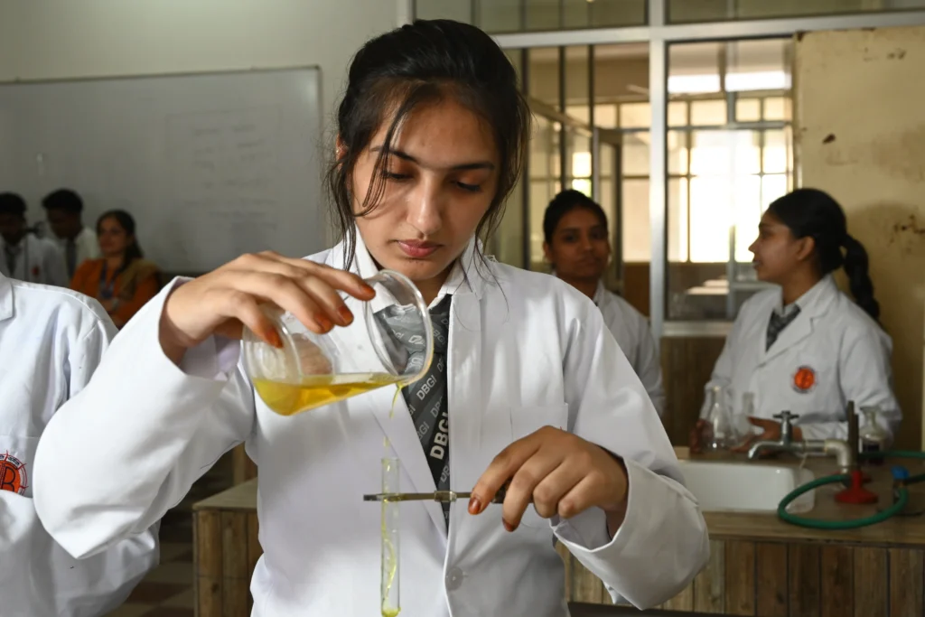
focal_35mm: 45
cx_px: 462
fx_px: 1156
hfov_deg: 43.6
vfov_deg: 29.9
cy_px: 308
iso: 1600
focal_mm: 45
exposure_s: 1/100
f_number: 6.3
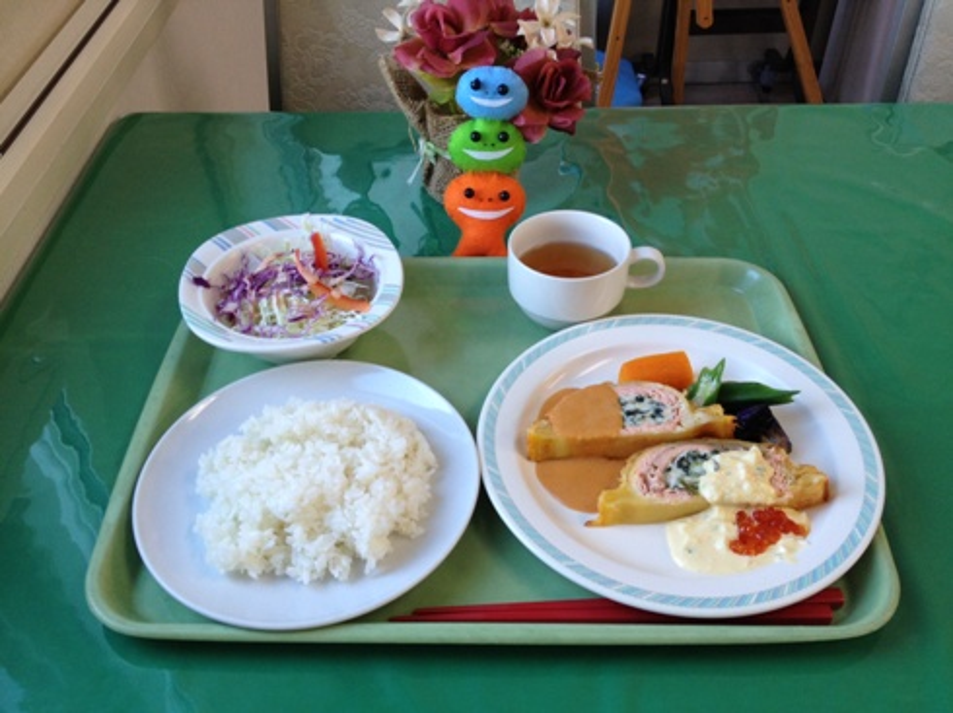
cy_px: 356
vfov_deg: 40.7
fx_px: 963
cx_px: 476
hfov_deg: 52.6
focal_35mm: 35
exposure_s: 1/60
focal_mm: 4.28
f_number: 2.4
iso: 80
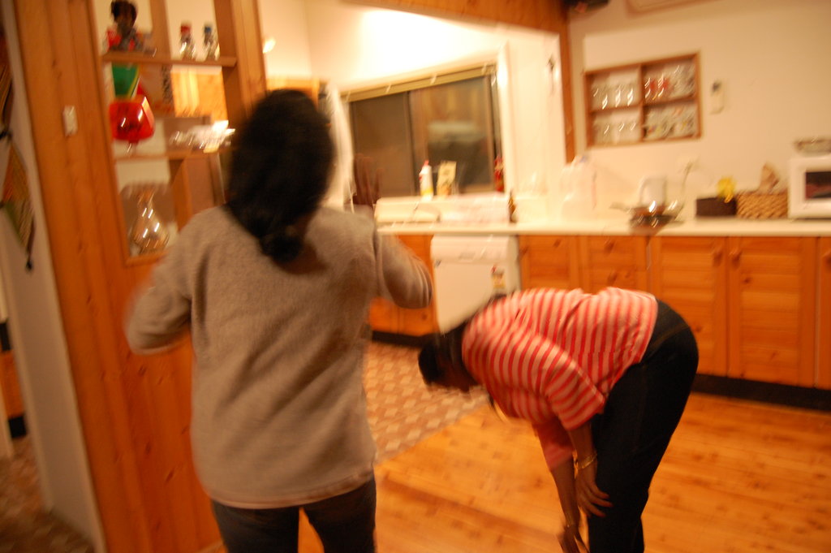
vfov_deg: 47.9
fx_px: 623
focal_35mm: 27
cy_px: 276
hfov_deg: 67.4
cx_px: 416
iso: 800
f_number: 3.5
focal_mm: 18
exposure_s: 1/10
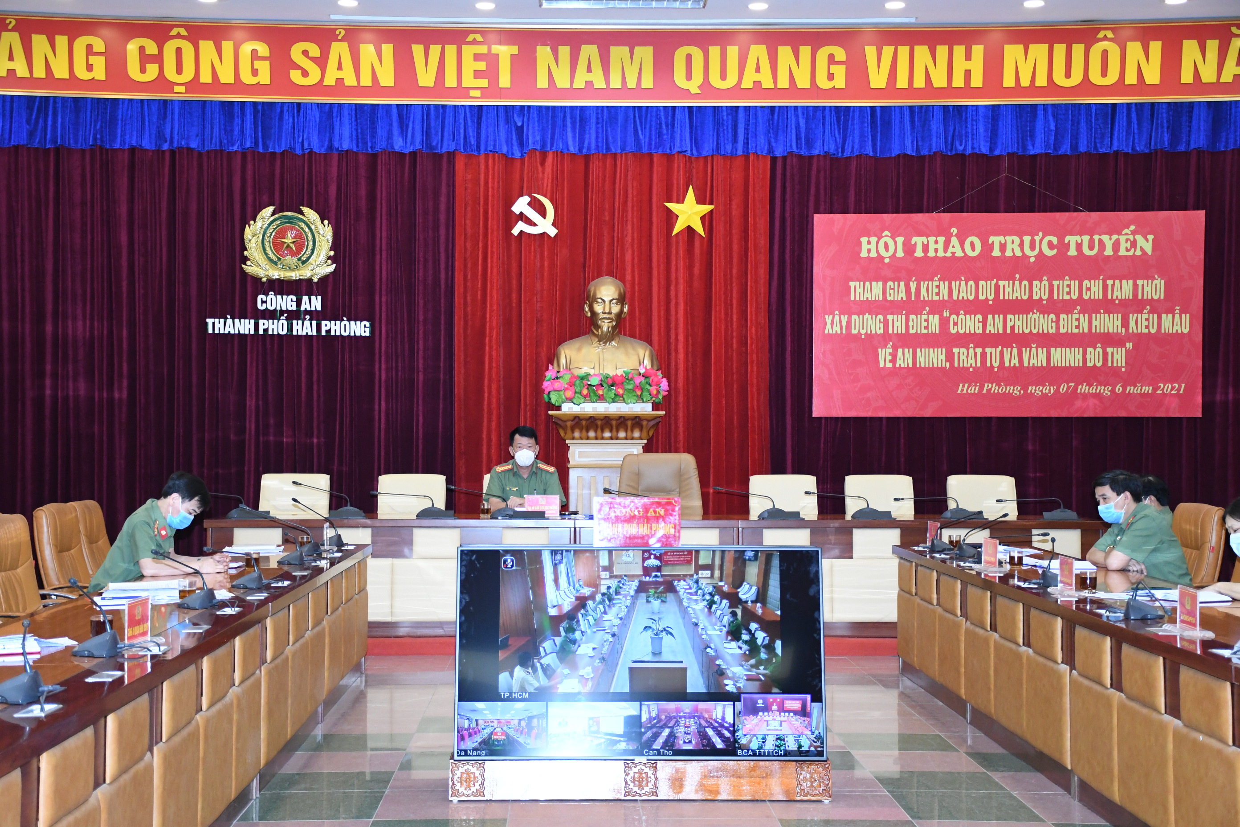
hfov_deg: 35.1
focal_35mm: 57
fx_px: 1963
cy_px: 414
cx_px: 620
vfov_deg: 23.8
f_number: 4.2
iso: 2500
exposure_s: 1/200
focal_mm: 38
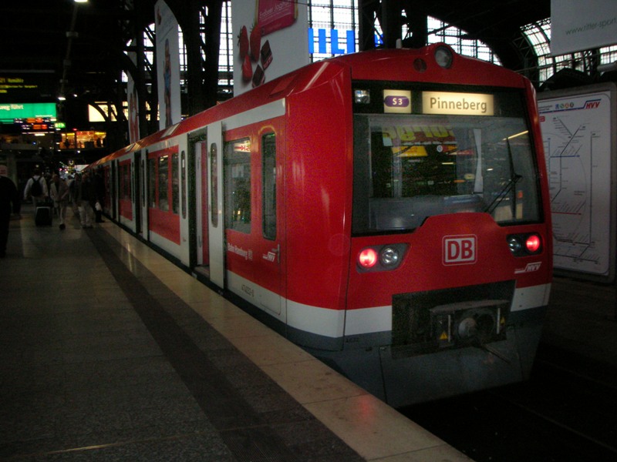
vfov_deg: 40.7
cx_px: 308
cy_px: 231
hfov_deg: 52.6
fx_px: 624
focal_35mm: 35
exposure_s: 1/60.1
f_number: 3
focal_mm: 5.8
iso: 200
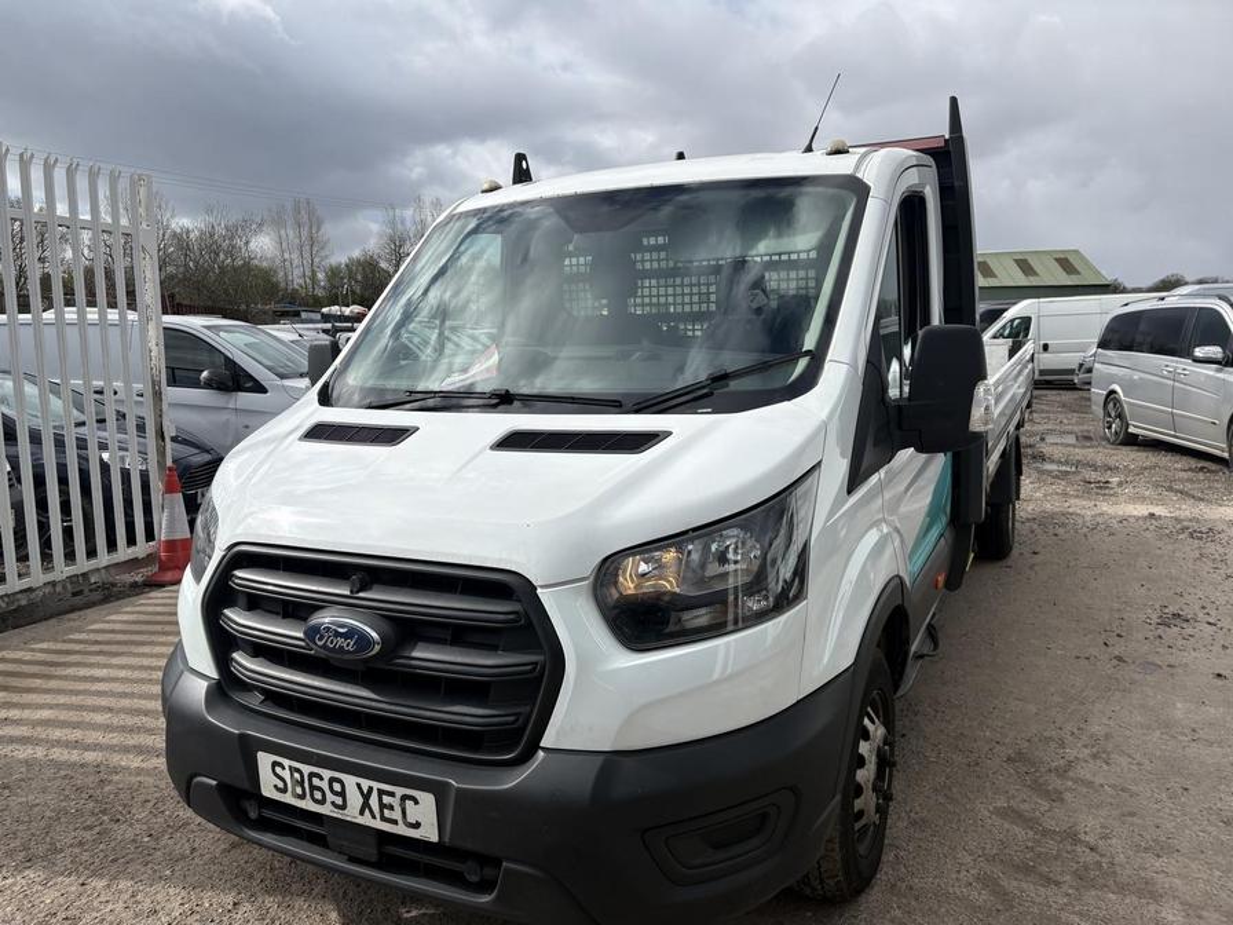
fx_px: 926
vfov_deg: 53.1
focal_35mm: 26
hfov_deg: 67.3
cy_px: 462
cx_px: 616
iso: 50
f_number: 1.6
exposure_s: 1/4329
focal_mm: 5.96
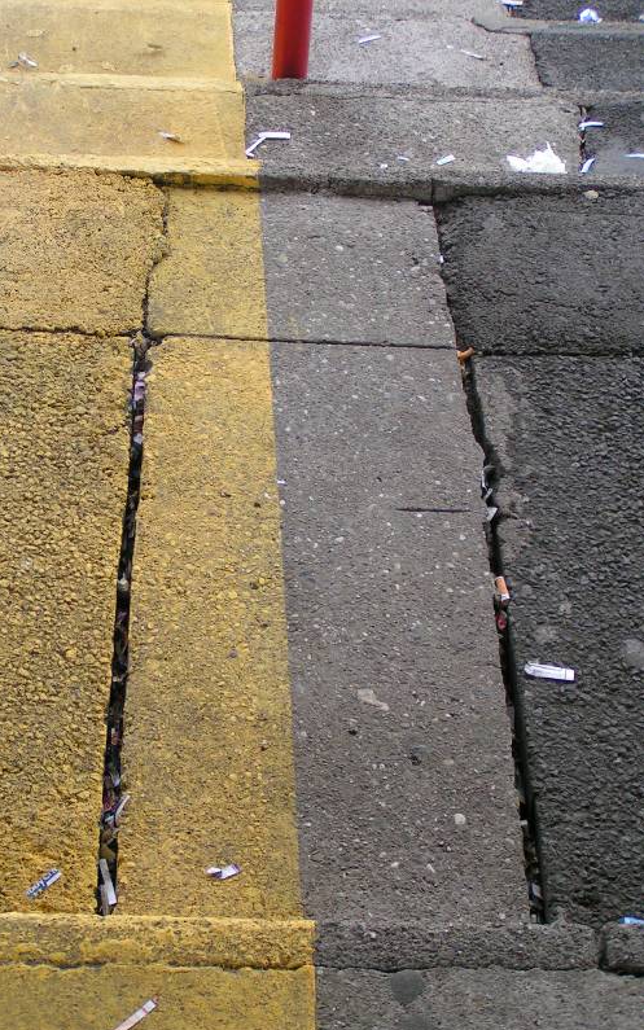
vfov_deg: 32.0
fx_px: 1797
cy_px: 517
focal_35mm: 64
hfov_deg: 20.3
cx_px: 262
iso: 80
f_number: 3.2
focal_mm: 9.2
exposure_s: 1/60
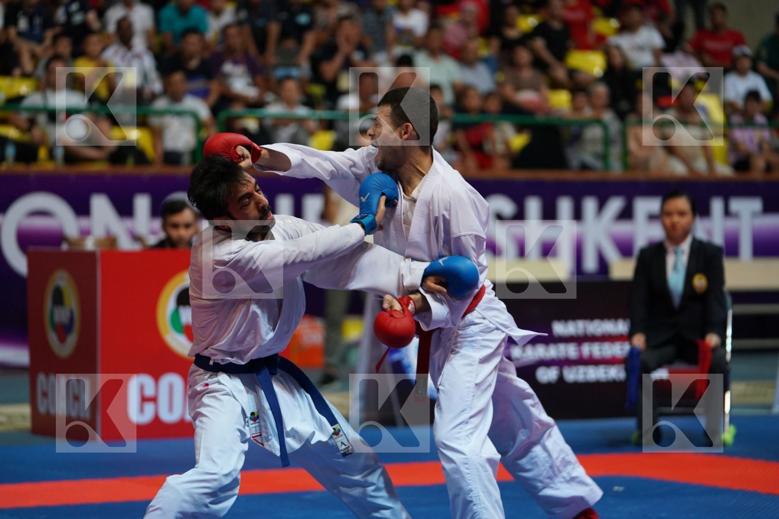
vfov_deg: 10.4
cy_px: 260
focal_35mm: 132
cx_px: 390
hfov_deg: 15.5
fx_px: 2856
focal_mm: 132
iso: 2000
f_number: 2.8
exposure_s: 1/500
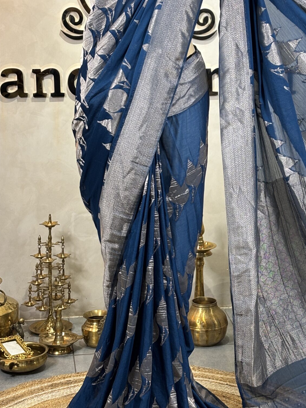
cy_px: 159
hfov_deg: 16.7
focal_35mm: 88
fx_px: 1037
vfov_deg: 22.2
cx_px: 247
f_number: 1.6
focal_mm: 5.96
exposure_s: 1/50
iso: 50
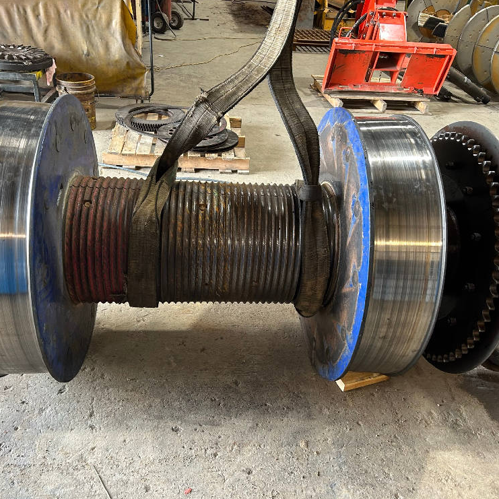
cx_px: 238
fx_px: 506
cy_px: 251
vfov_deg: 52.5
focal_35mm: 31
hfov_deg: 52.5
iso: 125
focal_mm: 5.7
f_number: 1.5
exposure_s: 1/60
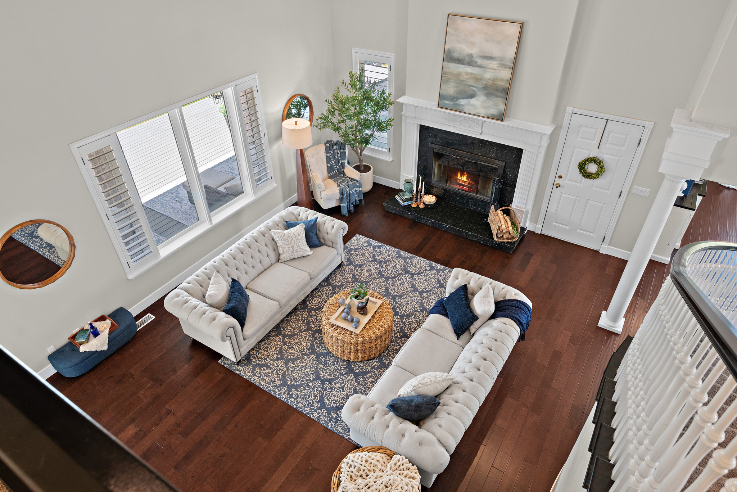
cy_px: 246
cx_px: 368
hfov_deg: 79.9
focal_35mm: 22
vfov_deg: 58.4
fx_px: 440
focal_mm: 21.5
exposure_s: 1/2.5
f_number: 8
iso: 500
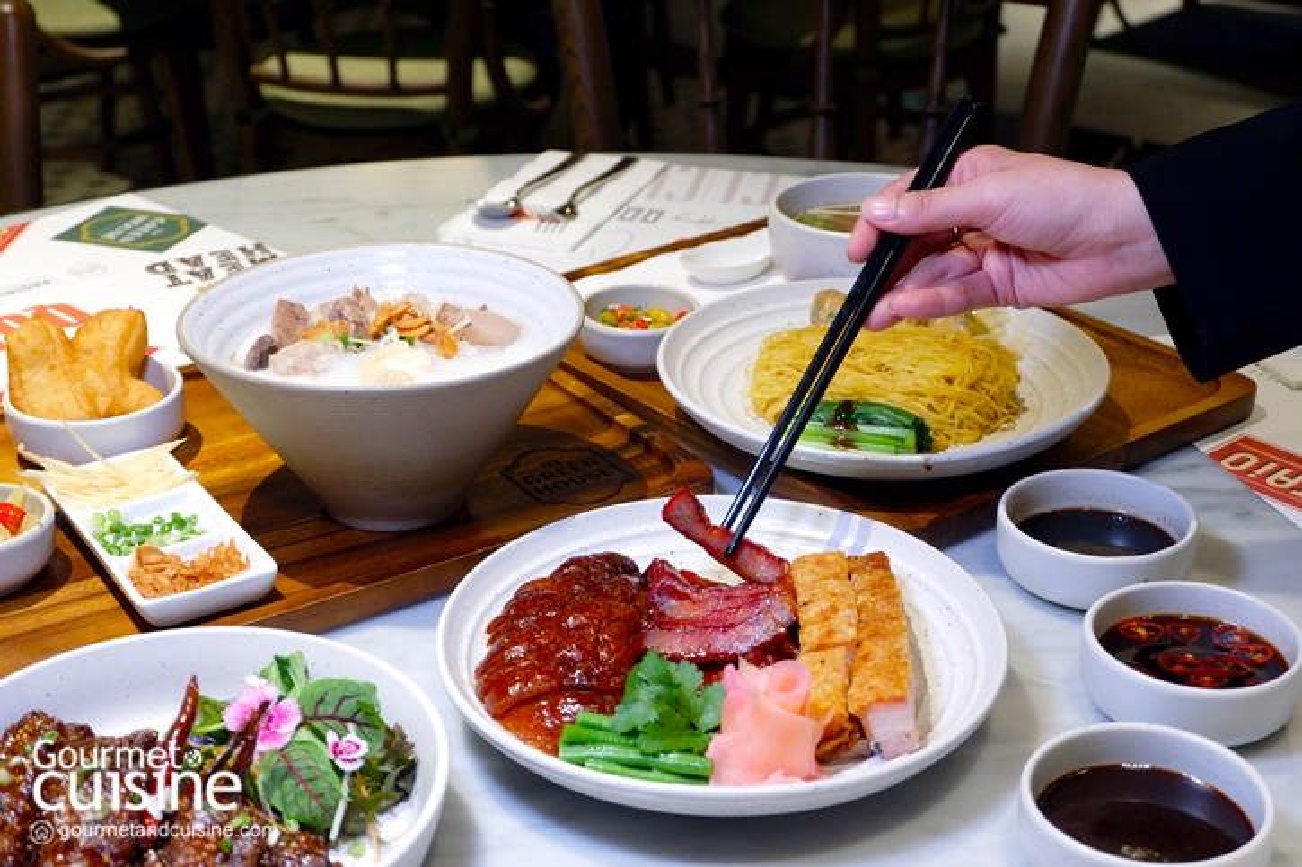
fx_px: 1916
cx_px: 651
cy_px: 434
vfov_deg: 25.5
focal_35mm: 53
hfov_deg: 37.5
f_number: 5
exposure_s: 1/34
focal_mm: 35.5
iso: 800
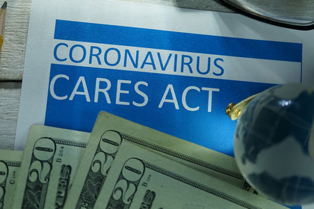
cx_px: 156
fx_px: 497
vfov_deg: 23.7
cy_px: 84
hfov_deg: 35.1
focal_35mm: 57
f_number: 3.5
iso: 500
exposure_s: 1/320
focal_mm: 30
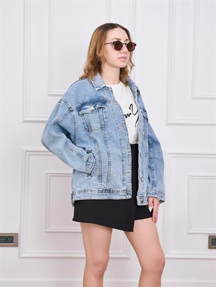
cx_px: 108
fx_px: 483
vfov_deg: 33.2
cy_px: 144
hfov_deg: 25.2
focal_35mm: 58
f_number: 4
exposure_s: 1/100
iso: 100
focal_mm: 27
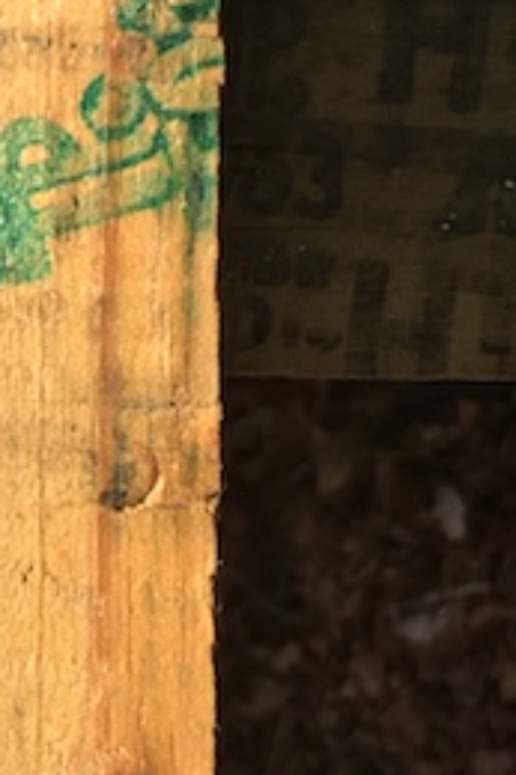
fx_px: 2497
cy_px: 304
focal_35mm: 116
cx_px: -259
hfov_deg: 11.3
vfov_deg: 17.6
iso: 25
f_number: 2.2
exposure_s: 1/810
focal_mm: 4.15
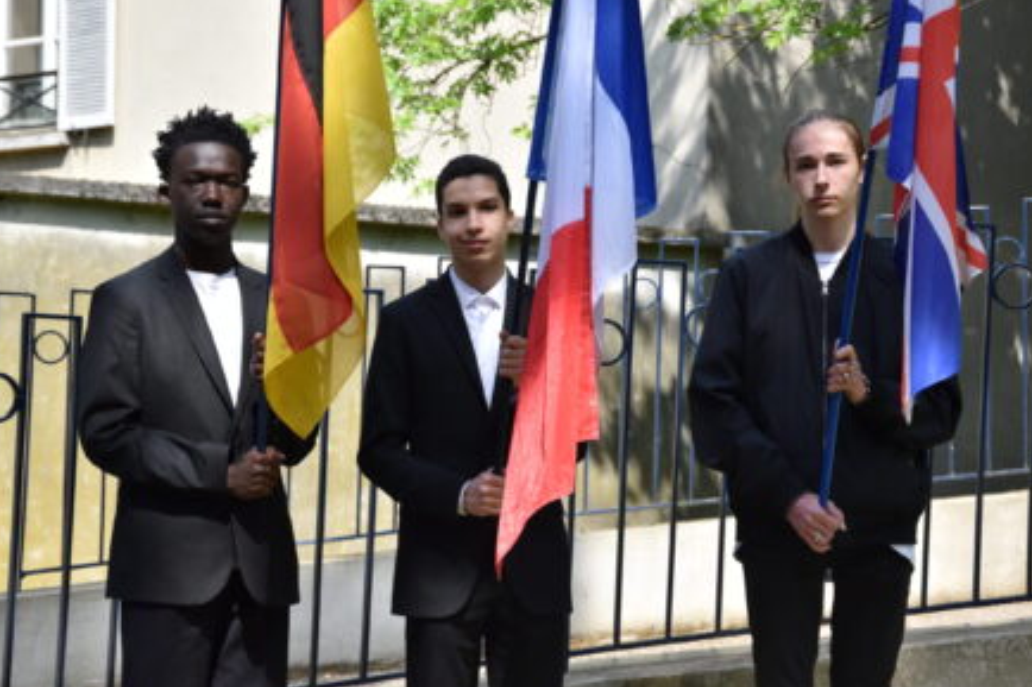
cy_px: 316
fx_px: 3569
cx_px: 495
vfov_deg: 11.0
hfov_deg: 16.5
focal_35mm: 125
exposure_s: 1/1600
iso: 640
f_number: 5.6
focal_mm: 75
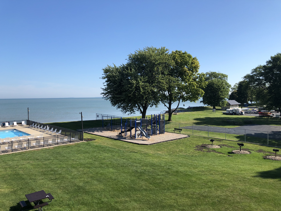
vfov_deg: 49.7
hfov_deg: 63.4
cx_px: 140
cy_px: 106
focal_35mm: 28
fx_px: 227
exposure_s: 1/1715
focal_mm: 3.99
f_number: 1.8
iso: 20
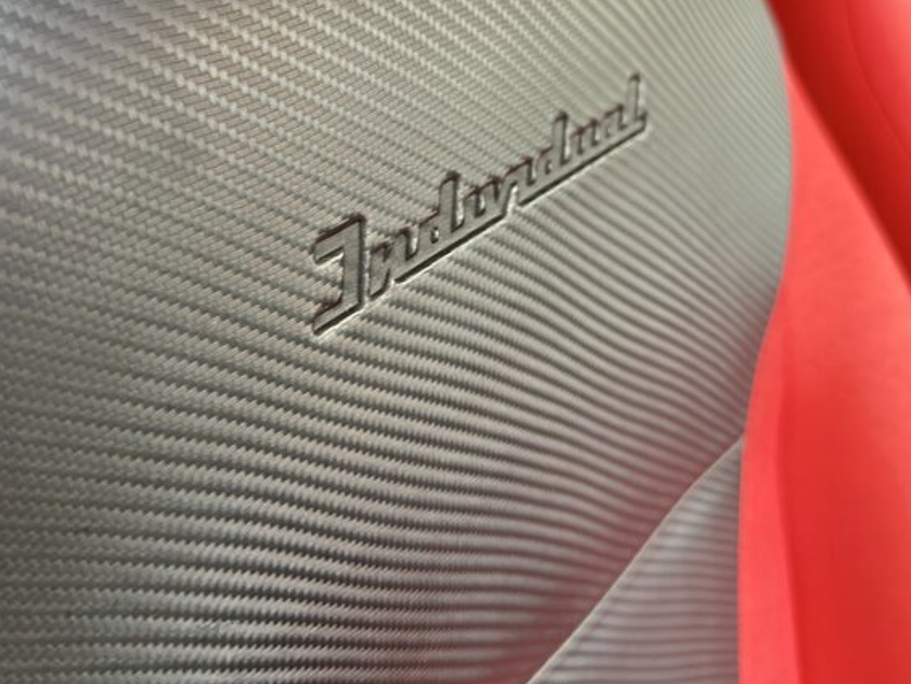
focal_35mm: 34
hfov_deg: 53.8
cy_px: 219
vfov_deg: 41.2
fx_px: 895
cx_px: 401
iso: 500
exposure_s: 1/40
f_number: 1.78
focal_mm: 6.76
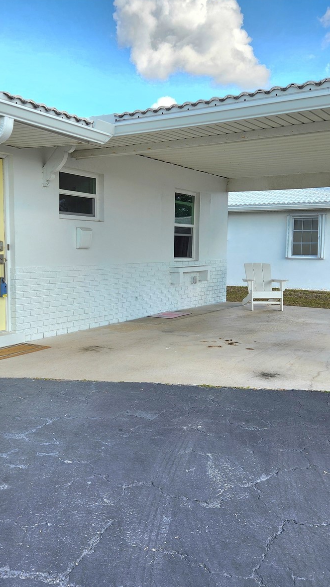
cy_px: 294
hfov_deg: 34.5
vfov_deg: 58.0
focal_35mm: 34
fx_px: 529
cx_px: 134
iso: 20
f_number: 1.8
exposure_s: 1/1111
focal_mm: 5.4
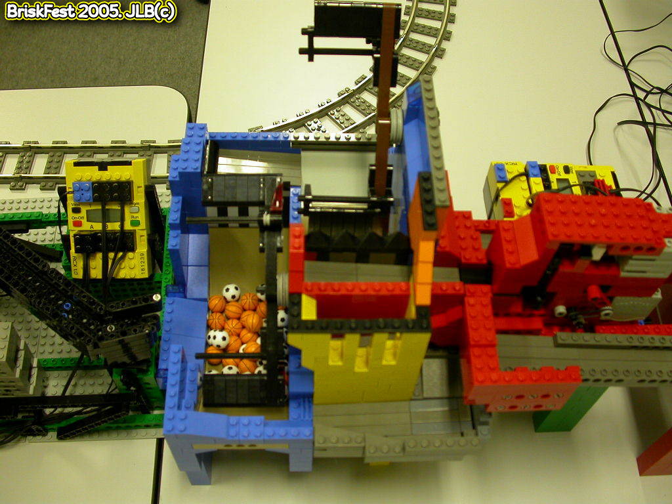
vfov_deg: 37.7
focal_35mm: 38
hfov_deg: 49.0
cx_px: 336
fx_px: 738
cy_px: 252
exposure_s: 1/15.4
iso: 100
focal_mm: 7.85
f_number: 2.6
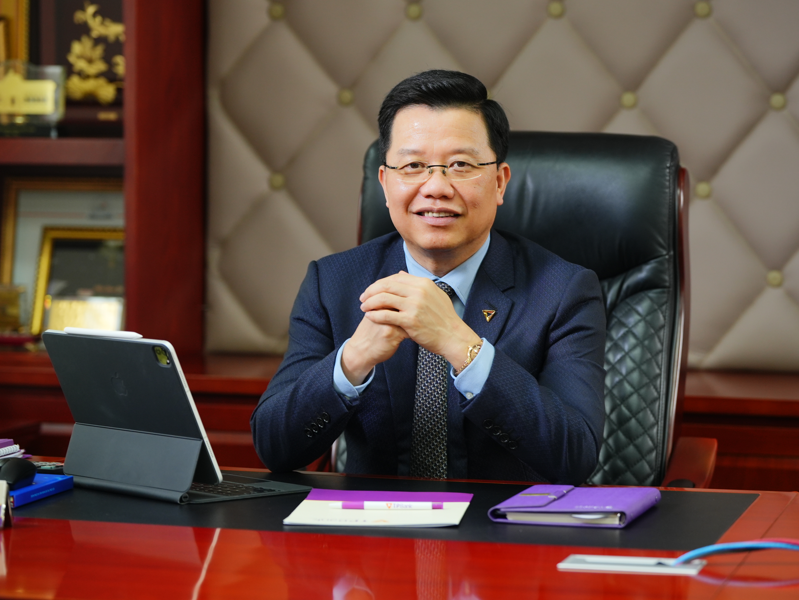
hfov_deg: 15.6
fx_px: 2908
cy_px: 285
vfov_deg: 11.8
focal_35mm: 126
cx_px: 397
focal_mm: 111
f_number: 3.5
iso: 640
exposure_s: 1/100
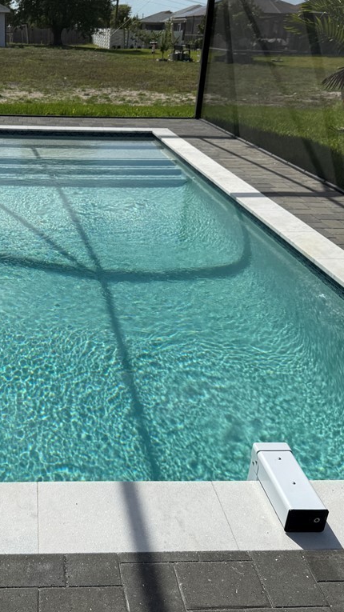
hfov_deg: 32.6
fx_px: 568
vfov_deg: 56.6
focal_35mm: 35
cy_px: 306
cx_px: 59
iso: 80
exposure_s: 1/7353
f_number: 1.78
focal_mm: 6.76
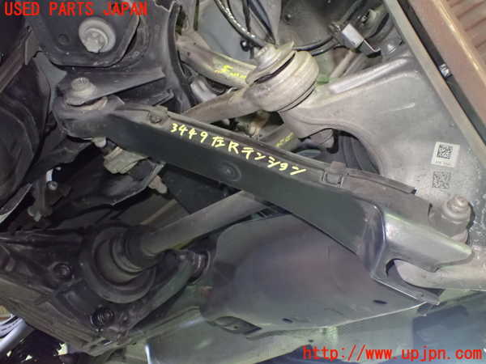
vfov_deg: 46.8
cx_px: 243
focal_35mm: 30
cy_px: 182
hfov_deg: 60.0
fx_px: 421
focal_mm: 5.4
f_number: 2.3
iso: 1250
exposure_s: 1/30
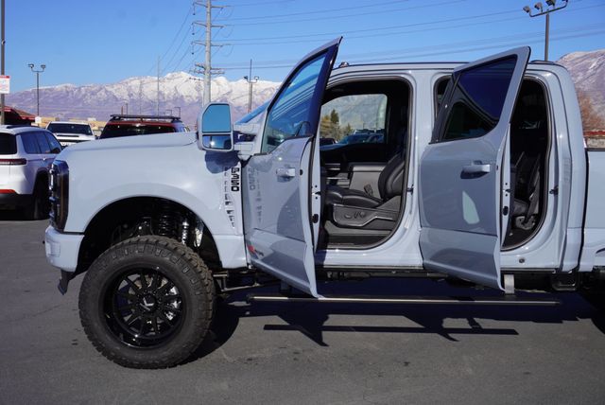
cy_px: 202
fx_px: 706
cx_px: 302
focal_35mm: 42
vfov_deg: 32.0
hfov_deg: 46.4
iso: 100
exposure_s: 1/200
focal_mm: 28
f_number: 11
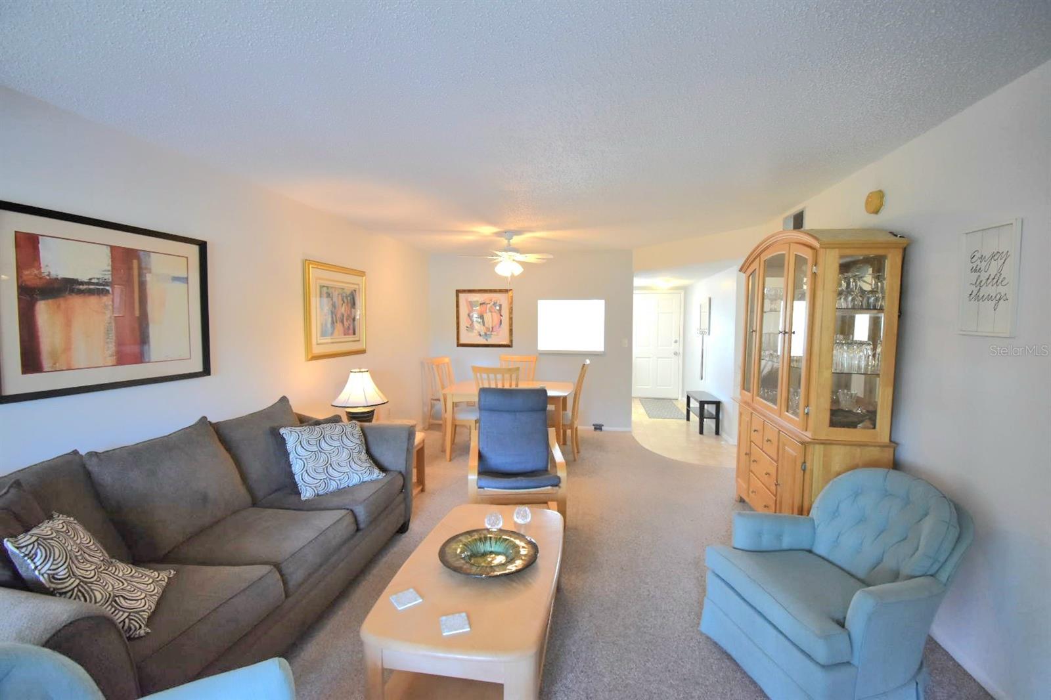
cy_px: 350
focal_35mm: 15
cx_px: 526
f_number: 4.5
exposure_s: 1/60.2
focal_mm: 10
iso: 800
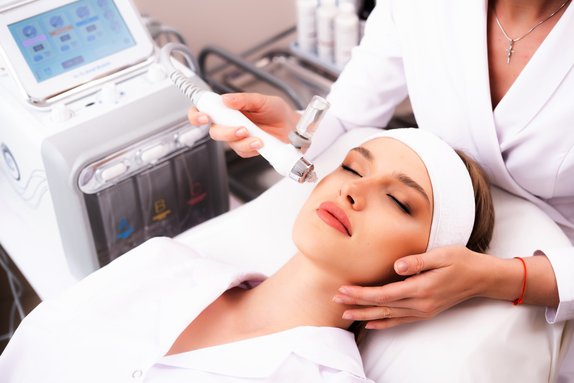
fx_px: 845
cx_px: 287
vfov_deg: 25.5
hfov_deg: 37.5
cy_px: 192
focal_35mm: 53
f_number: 2.5
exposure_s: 1/125
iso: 100
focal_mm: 35
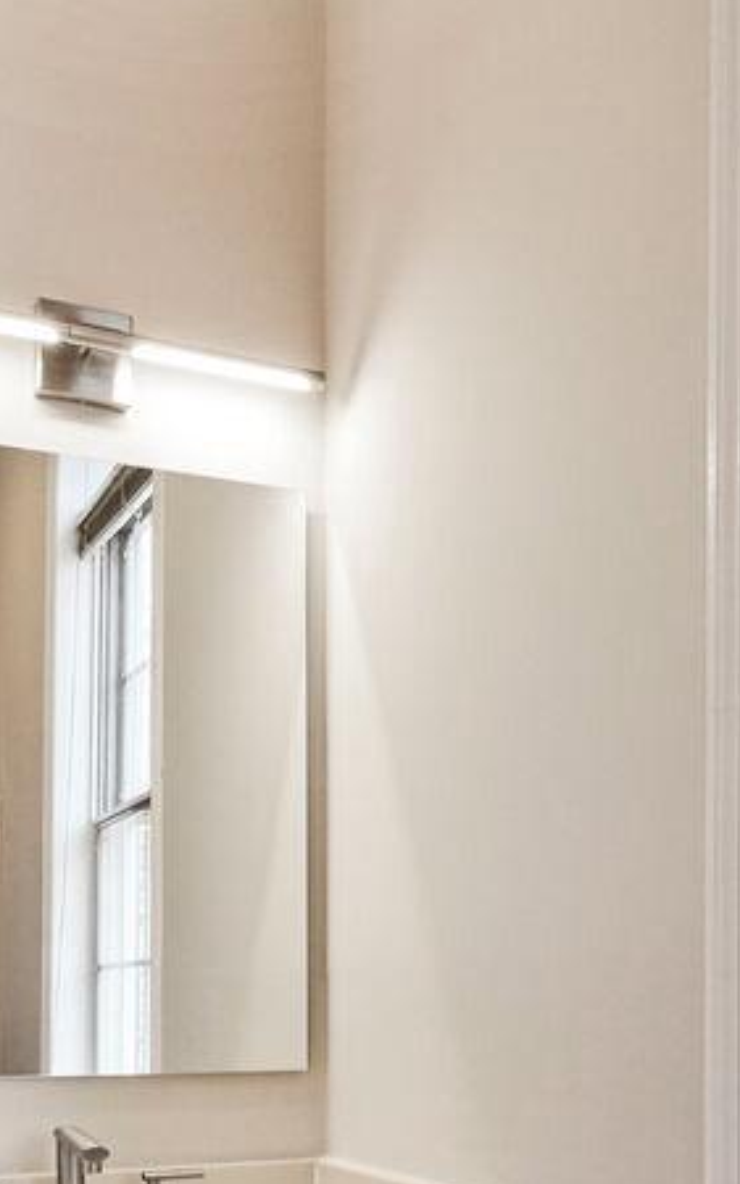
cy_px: 1031
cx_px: 540
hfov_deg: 27.1
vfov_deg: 40.0
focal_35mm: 47
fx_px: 1518
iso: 800
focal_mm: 12
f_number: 8
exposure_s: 1/50
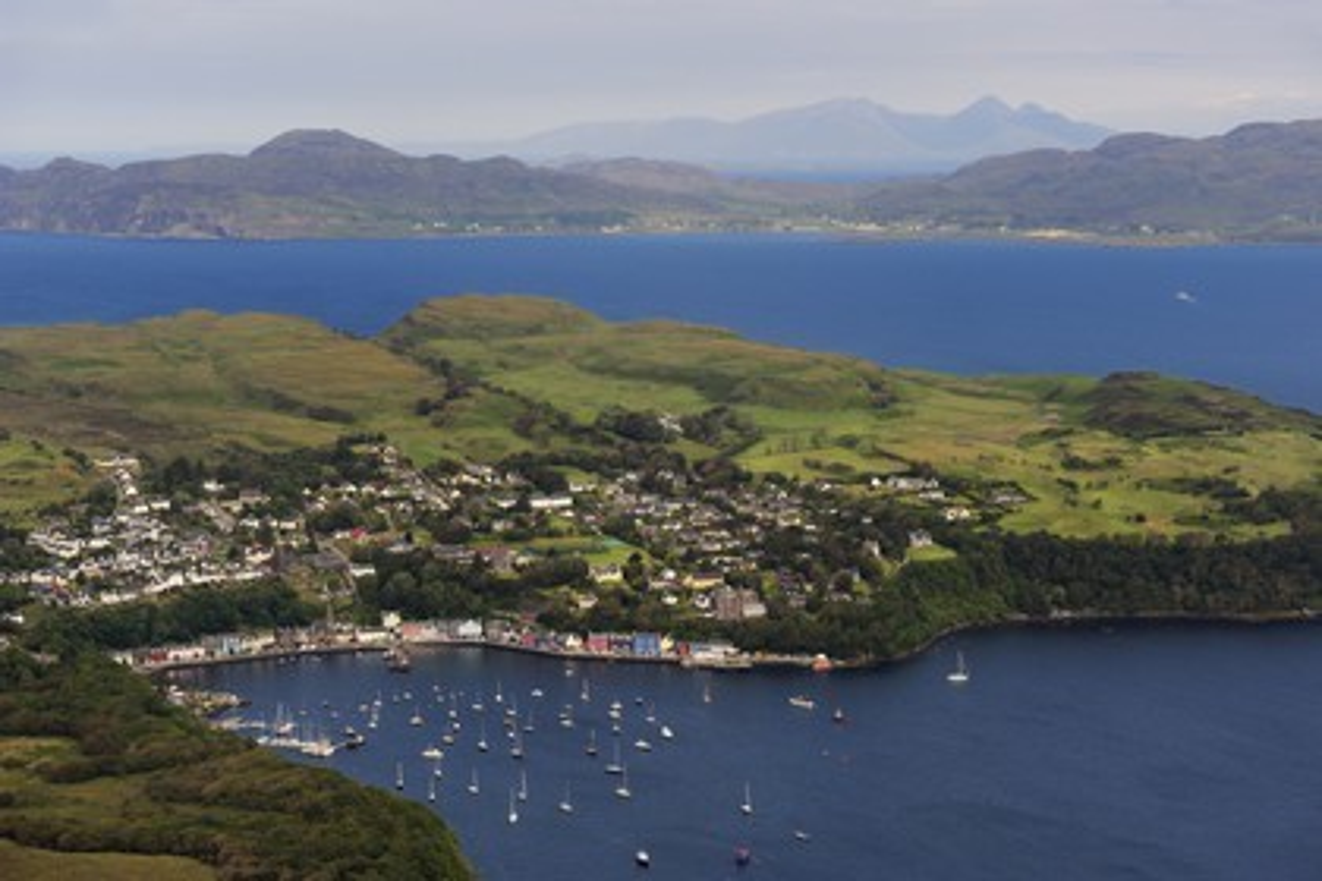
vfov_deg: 15.2
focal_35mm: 90
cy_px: 440
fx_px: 3305
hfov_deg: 22.6
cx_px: 661
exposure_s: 1/800
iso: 200
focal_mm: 90
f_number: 5.6
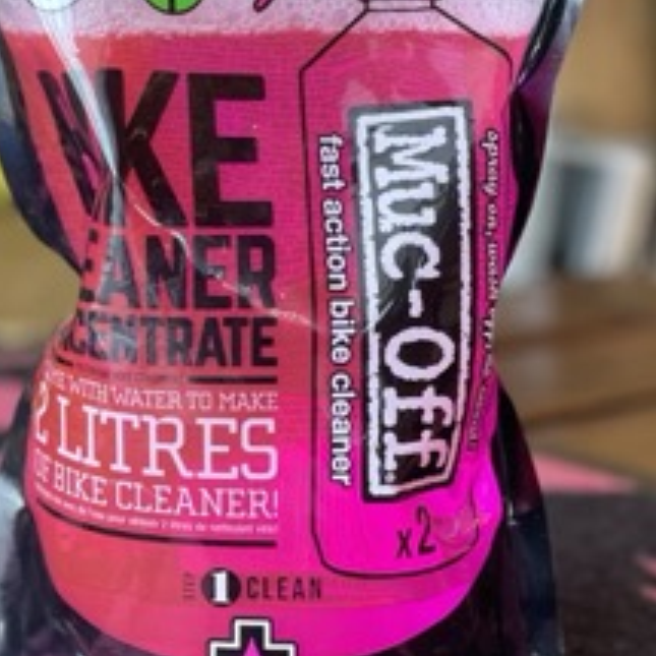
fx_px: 2937
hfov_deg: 12.7
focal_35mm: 137
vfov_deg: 12.6
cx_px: 272
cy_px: 70
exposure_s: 1/120
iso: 160
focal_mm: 6
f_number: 2
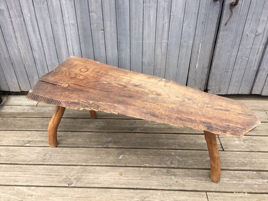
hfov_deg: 61.7
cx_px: 134
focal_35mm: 29
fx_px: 225
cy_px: 100
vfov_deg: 48.2
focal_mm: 4.15
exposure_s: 1/100
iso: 40
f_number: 2.2
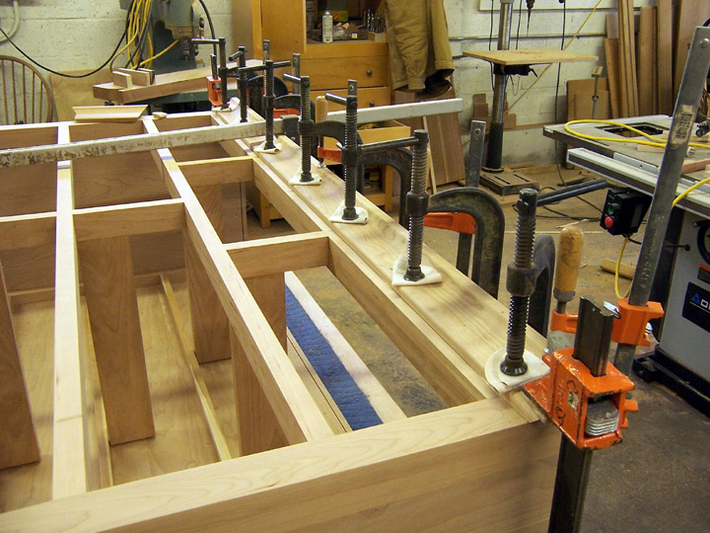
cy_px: 266
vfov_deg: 42.9
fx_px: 677
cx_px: 355
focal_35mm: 33
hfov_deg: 55.4
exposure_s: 1/15
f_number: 3.4
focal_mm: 5.5
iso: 140
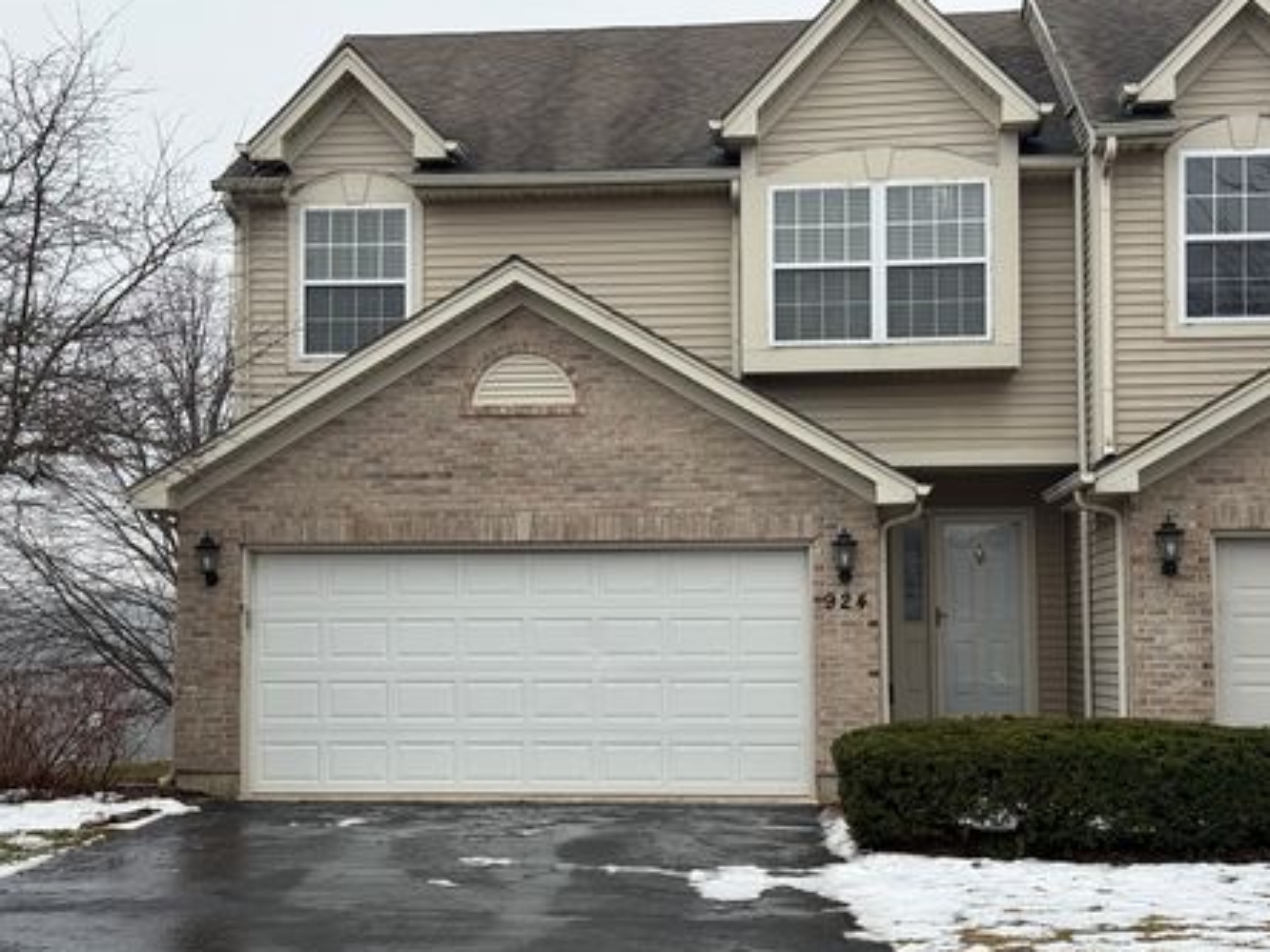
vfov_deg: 27.0
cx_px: 598
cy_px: 516
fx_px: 1981
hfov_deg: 35.5
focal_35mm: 54
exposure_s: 1/792
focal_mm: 6.76
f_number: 1.78
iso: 64
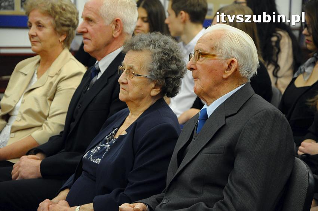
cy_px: 106
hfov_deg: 13.1
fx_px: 1390
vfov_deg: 8.7
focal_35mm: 158
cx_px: 159
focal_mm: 105
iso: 2500
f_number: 5.6
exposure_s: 1/80
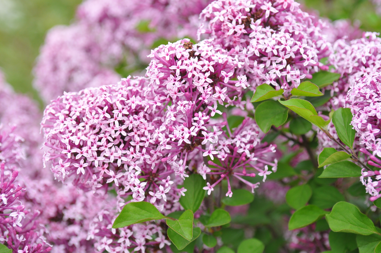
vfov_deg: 16.5
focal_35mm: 82
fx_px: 872
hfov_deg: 24.6
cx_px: 190
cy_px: 126
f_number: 5
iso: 320
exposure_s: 1/400
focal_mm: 55
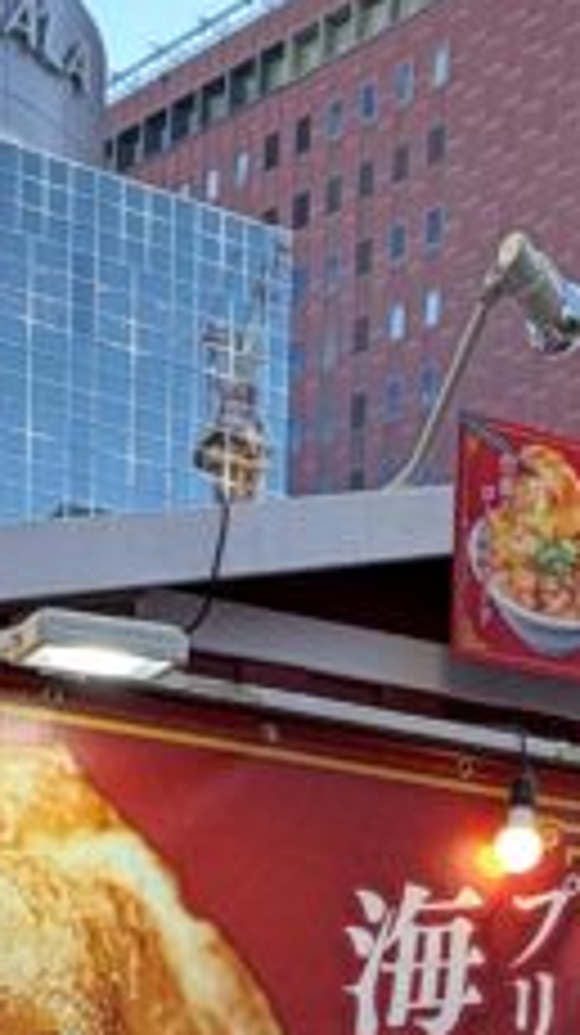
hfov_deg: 17.7
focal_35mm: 68
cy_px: 1503
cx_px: 378
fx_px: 1863
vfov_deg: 24.8
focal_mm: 2.22
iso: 64
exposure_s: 1/120
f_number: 2.2
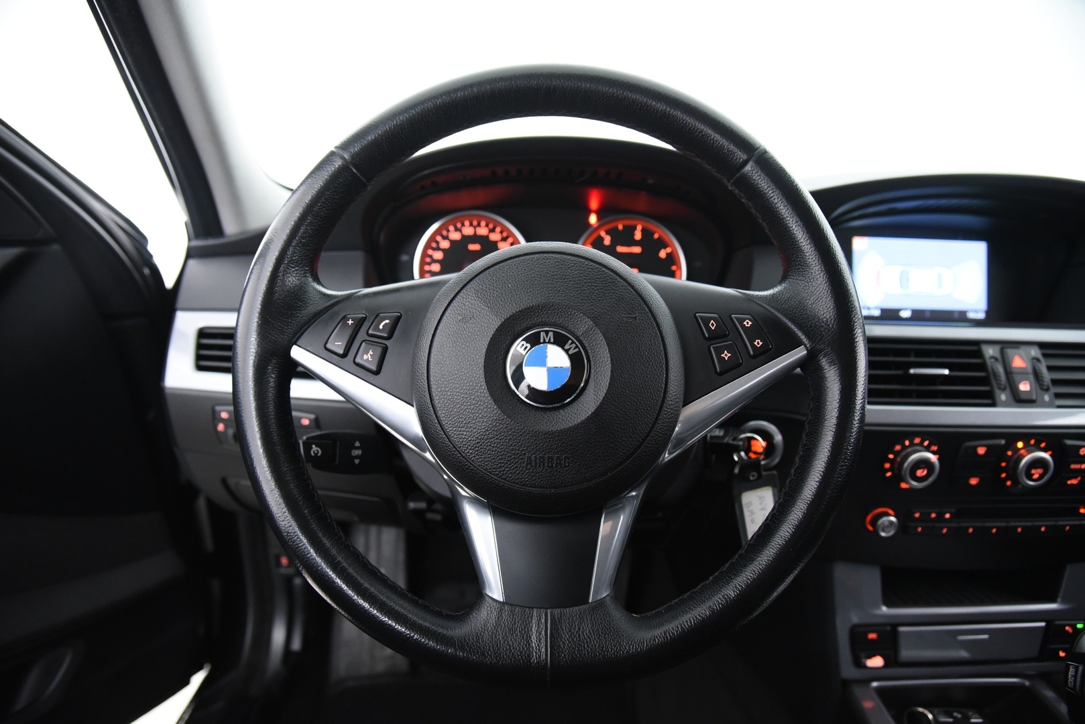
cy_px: 362
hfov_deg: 73.7
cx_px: 542
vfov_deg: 53.2
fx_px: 724
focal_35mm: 24
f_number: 4
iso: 4000
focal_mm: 24
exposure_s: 1/20
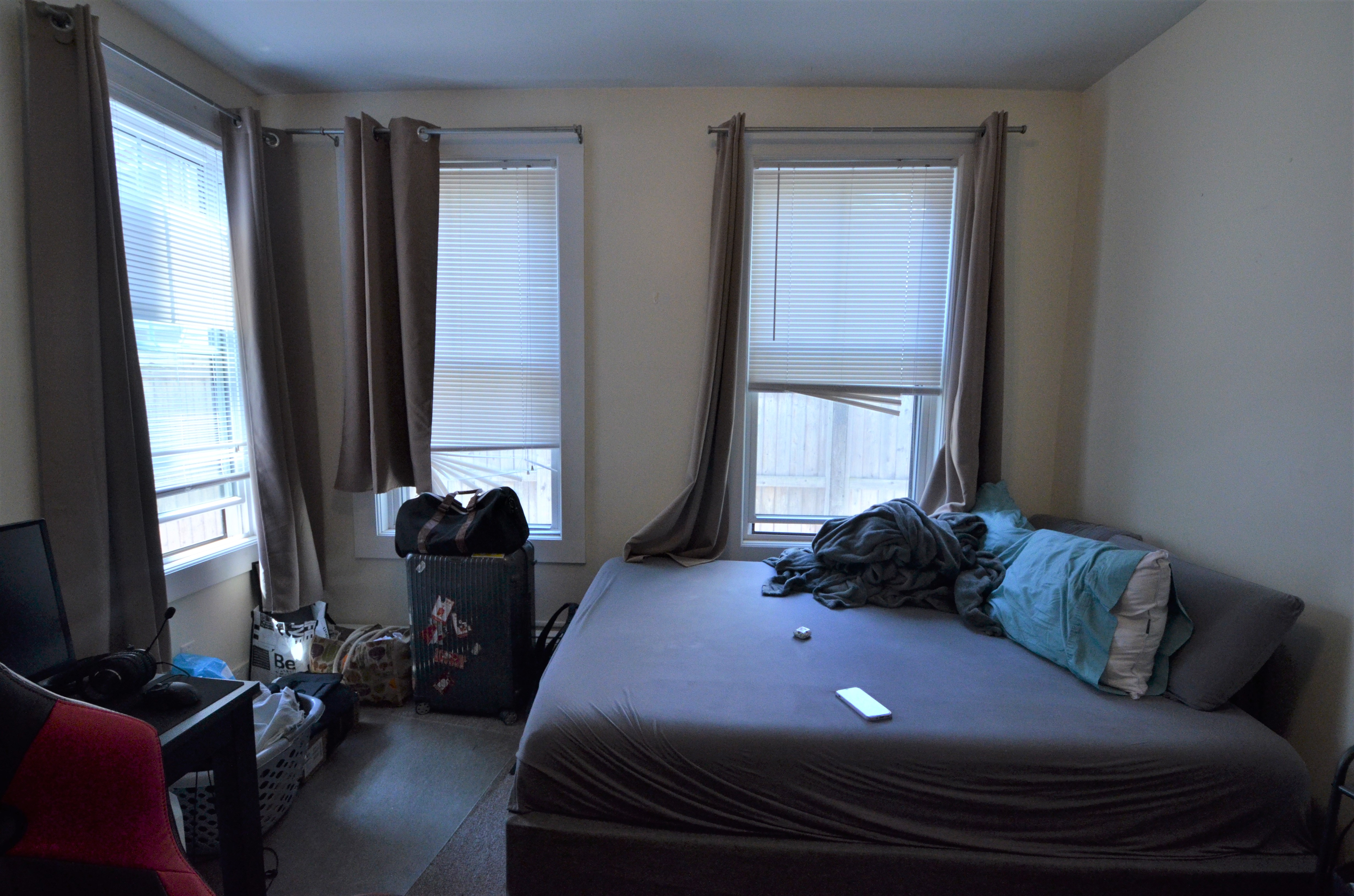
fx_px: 563
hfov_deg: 100.5
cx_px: 677
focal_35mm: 15
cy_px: 448
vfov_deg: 77.1
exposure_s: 1/125
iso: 1000
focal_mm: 10
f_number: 5.6
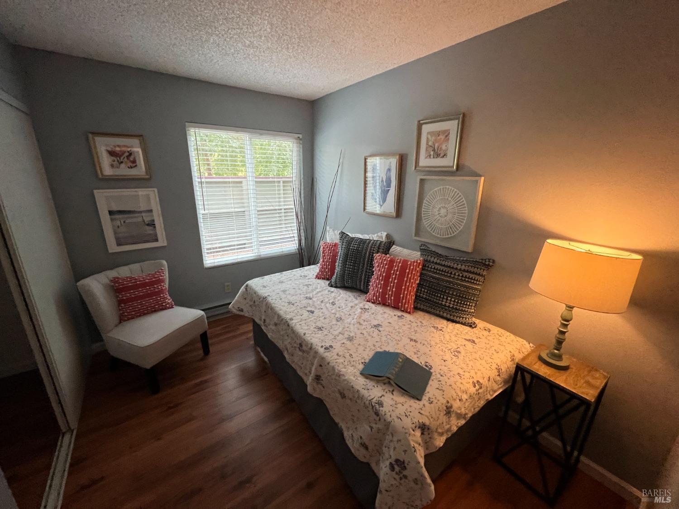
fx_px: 255
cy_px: 254
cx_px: 340
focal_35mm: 13
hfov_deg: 106.2
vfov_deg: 89.9
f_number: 1.8
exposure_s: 1/60
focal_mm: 1.57
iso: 640
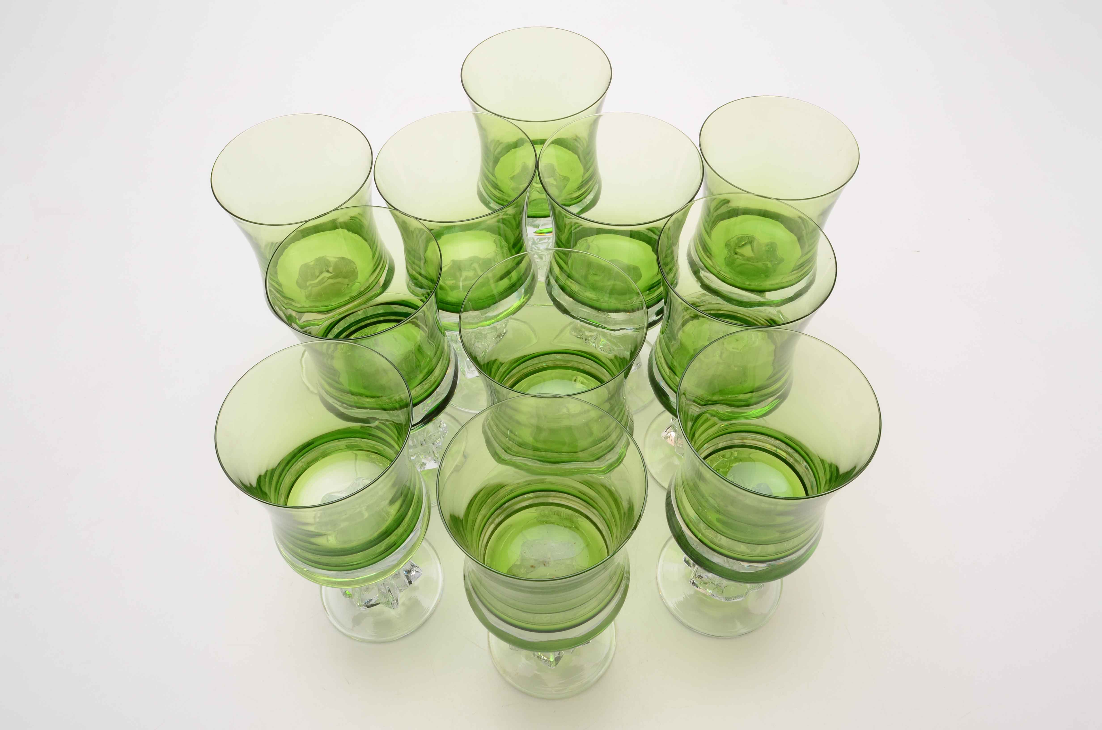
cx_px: 551
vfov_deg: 41.5
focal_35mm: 32
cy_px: 365
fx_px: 962
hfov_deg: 59.6
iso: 100
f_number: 25
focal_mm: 21
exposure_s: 1/160
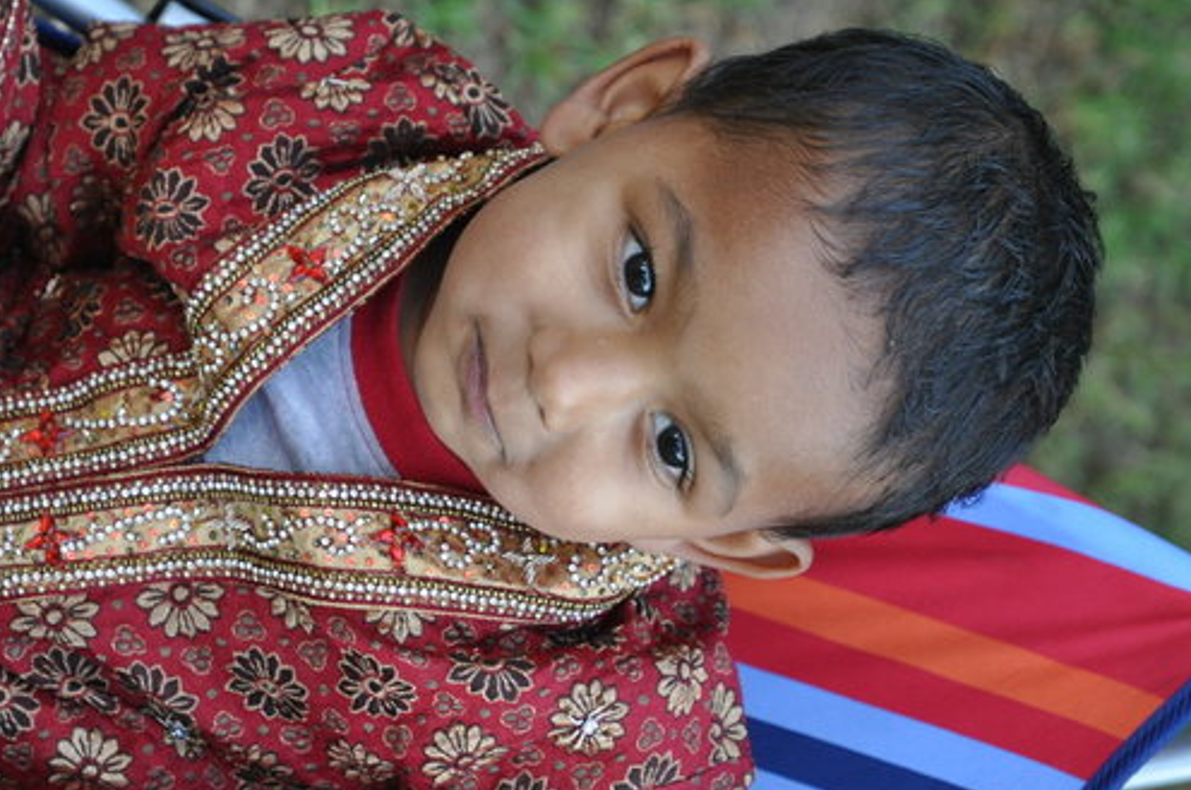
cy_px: 424
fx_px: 5438
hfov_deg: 12.5
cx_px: 579
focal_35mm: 165
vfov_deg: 8.3
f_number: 5.6
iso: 800
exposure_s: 1/60
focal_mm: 85
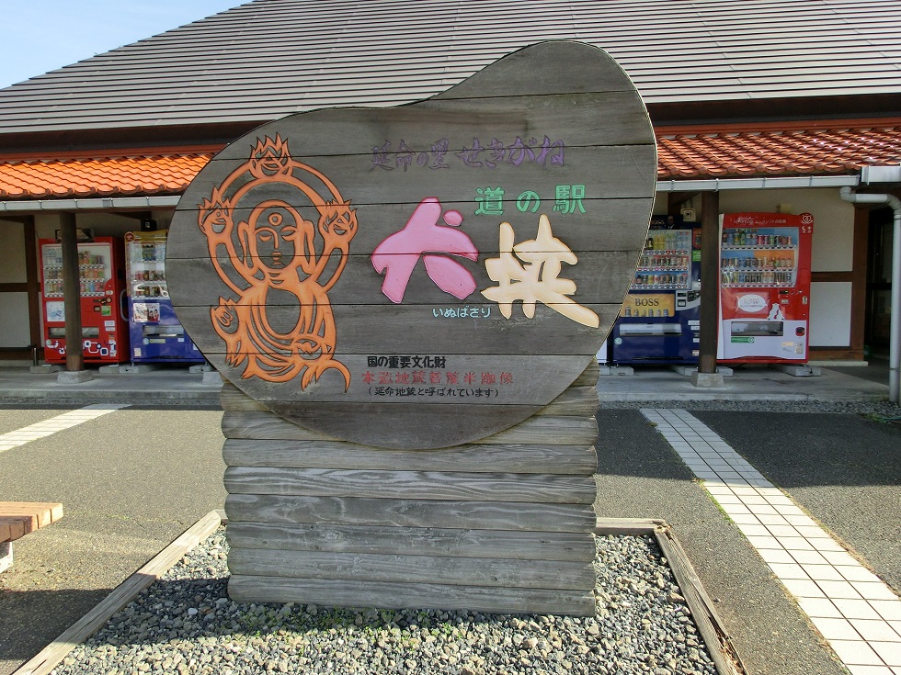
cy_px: 338
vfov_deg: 56.8
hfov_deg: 71.6
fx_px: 625
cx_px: 450
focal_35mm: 24
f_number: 3
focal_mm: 4.24
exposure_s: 1/500
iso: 100
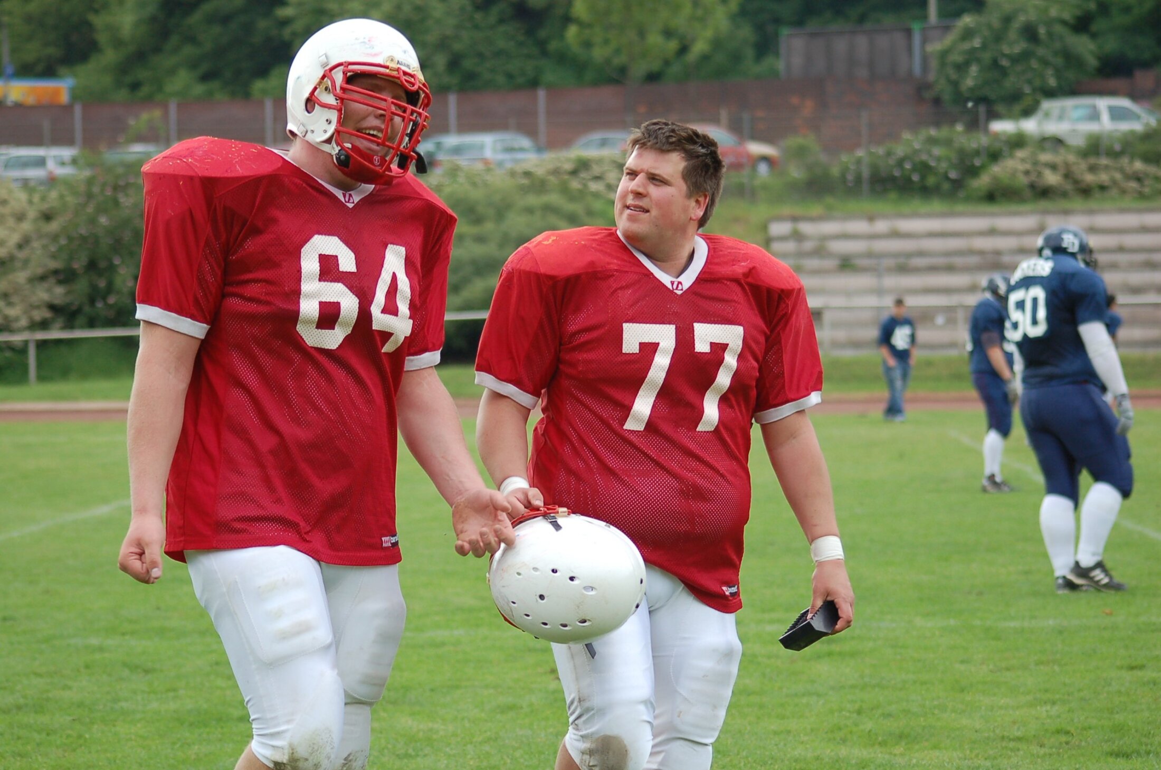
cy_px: 385
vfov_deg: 10.6
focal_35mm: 129
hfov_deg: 15.9
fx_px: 4152
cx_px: 580
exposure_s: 1/800
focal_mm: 86
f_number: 4
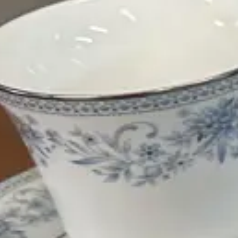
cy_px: 131
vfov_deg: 10.4
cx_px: 780
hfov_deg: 8.3
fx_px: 1307
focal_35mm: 168
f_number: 1.78
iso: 200
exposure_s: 1/100
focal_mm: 6.86
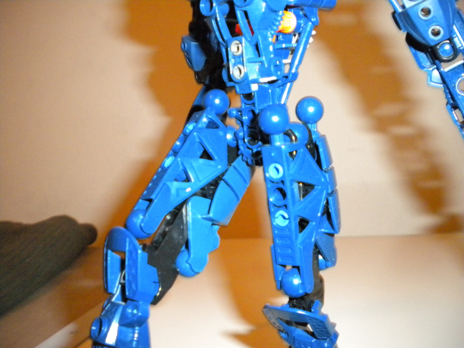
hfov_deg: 52.6
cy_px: 174
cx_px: 232
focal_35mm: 35
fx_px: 469
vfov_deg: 40.7
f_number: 3.1
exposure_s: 1/30
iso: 800
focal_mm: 6.3
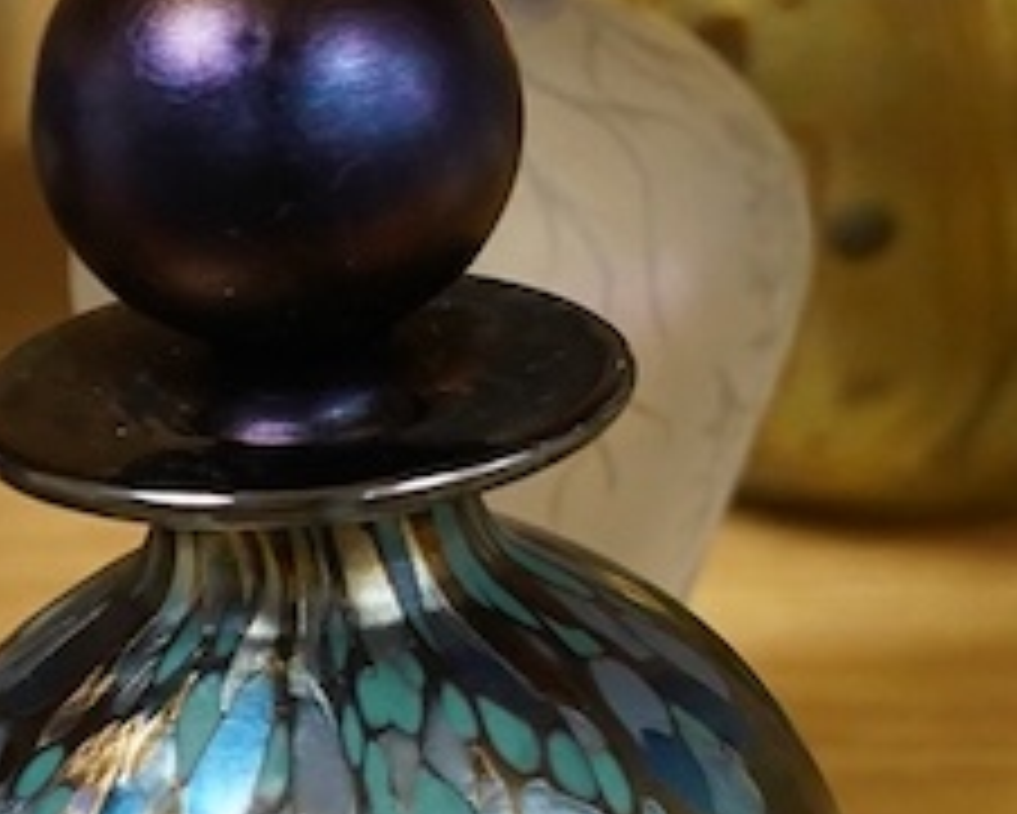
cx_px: 1613
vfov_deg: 7.4
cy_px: 450
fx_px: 6324
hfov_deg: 8.9
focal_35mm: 210
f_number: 9
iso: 2000
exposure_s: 1/125
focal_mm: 30
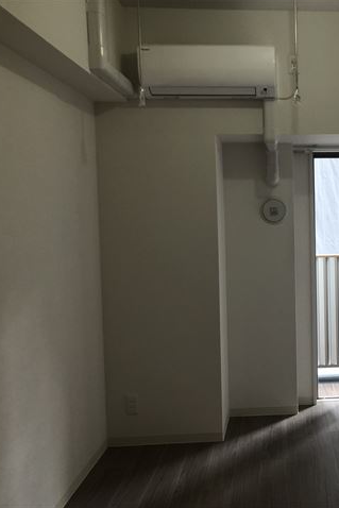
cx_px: 325
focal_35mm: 39
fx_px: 550
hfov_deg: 32.0
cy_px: 254
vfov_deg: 49.5
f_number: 1.8
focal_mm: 3.99
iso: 32
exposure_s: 1/50
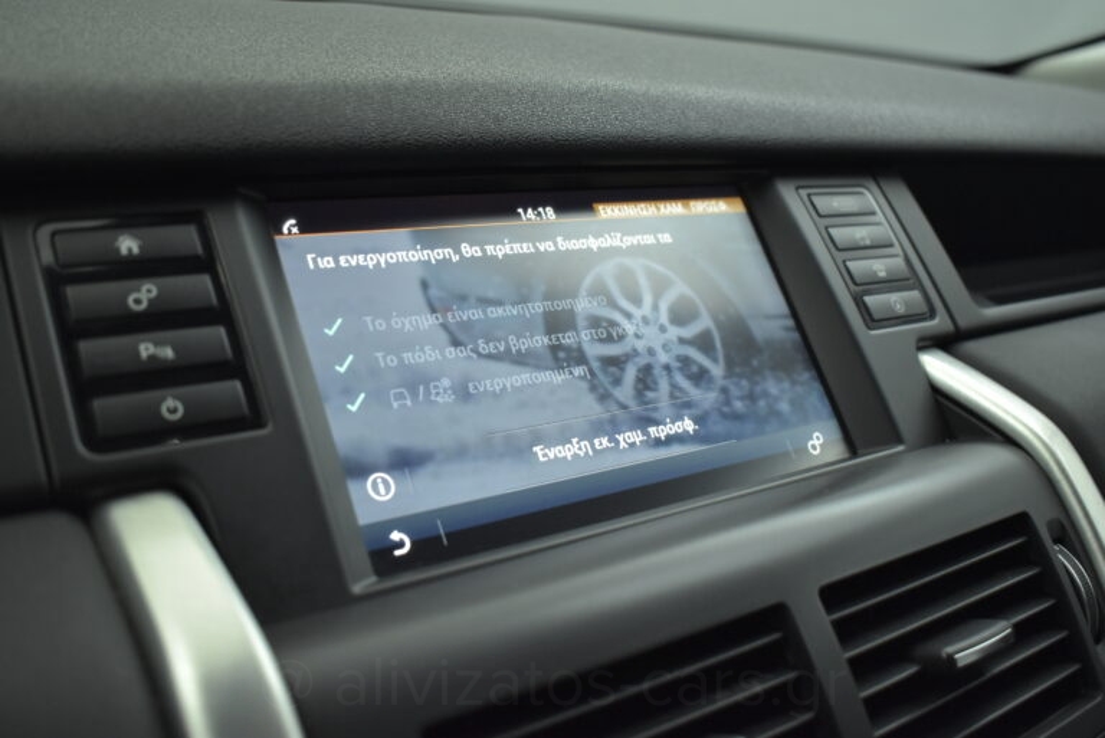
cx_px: 552
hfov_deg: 53.1
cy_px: 369
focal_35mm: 36
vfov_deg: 36.9
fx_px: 1106
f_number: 3.8
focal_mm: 24
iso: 1600
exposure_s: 1/125
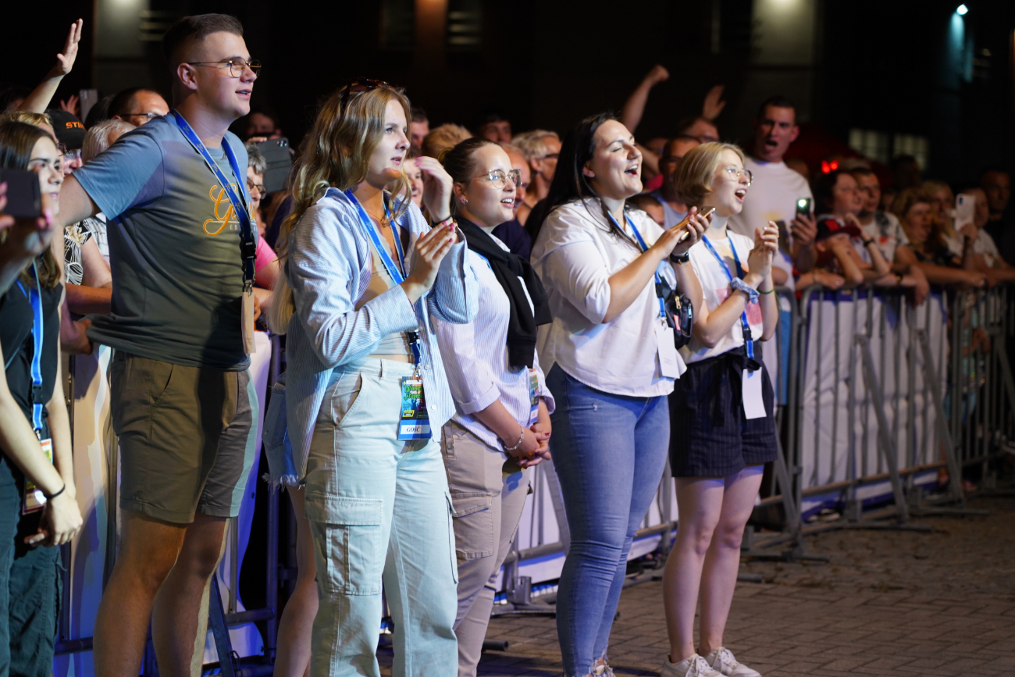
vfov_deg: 13.0
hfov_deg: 19.5
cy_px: 338
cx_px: 508
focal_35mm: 105
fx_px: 2961
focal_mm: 105
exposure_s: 1/100
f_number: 4
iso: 1600
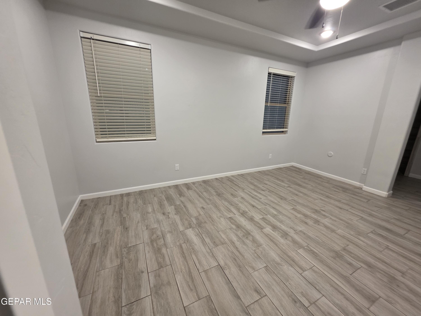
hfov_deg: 106.2
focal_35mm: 13
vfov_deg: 89.9
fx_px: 158
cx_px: 210
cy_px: 158
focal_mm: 2.2
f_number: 1.9
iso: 250
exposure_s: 1/60
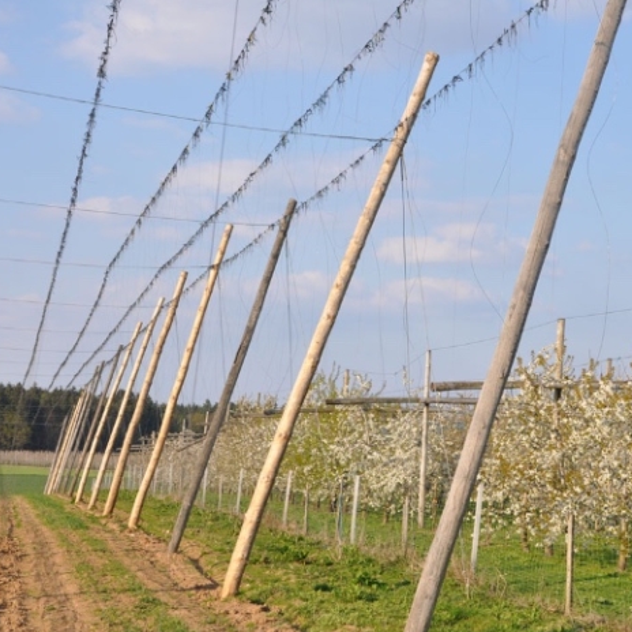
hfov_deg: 21.5
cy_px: 328
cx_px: 470
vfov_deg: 21.7
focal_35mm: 80
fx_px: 1652
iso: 200
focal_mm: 38
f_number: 9
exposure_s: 1/320
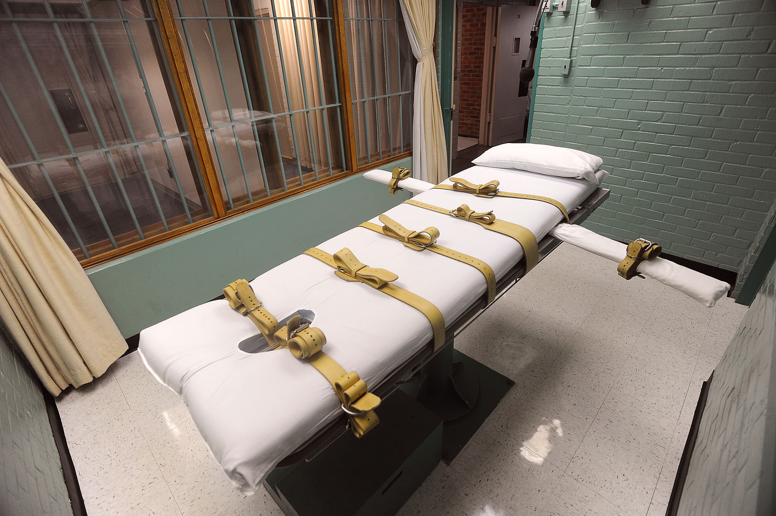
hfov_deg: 93.3
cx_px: 388
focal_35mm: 17
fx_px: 366
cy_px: 258
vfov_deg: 70.4
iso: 1000
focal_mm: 17
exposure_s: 1/125
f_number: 5
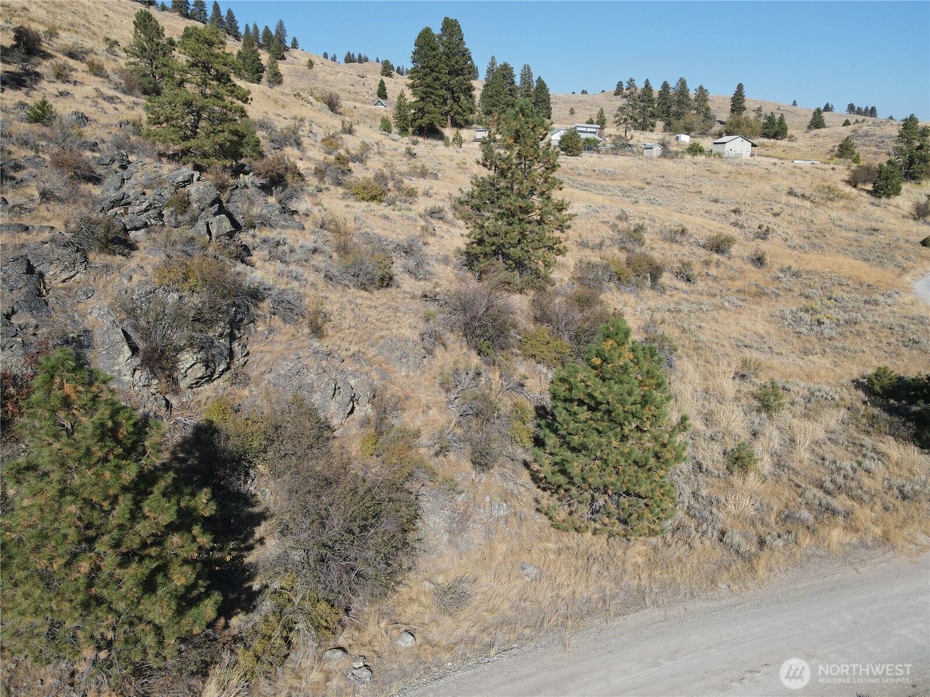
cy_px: 348
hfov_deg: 71.6
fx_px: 645
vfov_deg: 56.8
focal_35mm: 24
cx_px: 465
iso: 100
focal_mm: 4.5
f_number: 2.8
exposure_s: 1/640
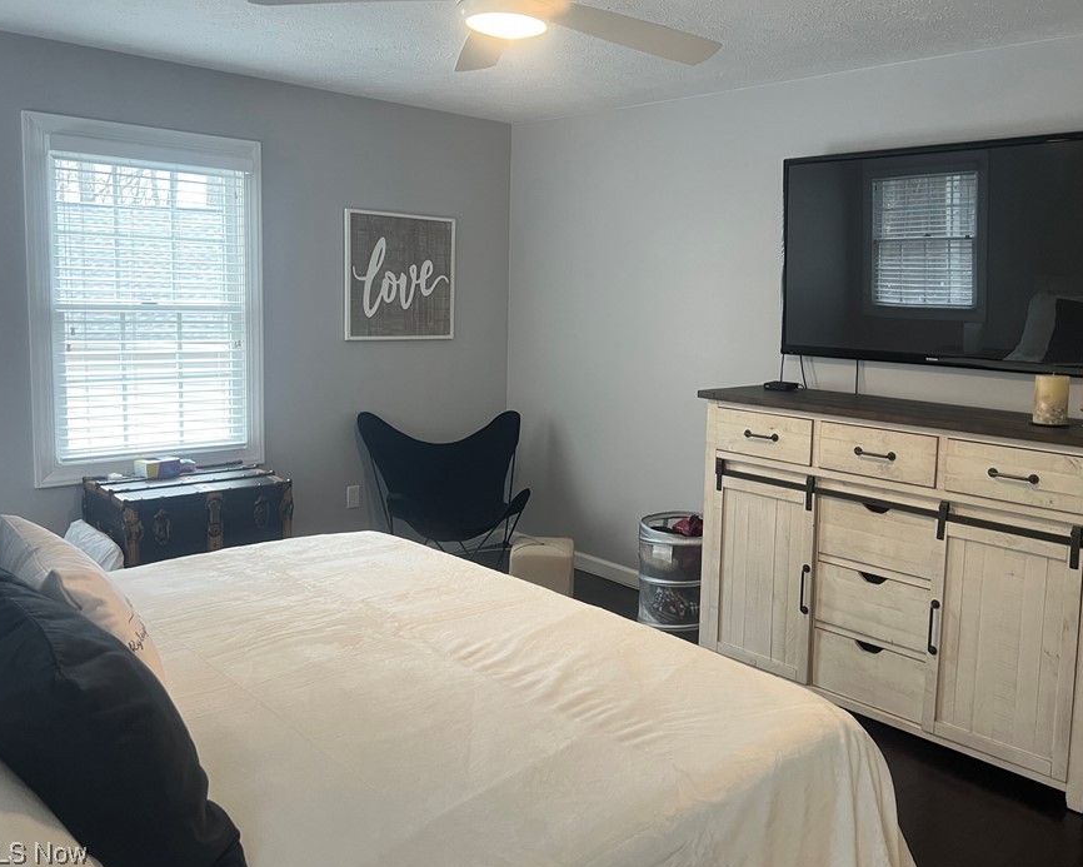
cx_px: 604
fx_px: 962
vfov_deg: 48.5
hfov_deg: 58.6
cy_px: 400
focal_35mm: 30
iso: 100
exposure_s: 1/60
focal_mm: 5.7
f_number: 1.5
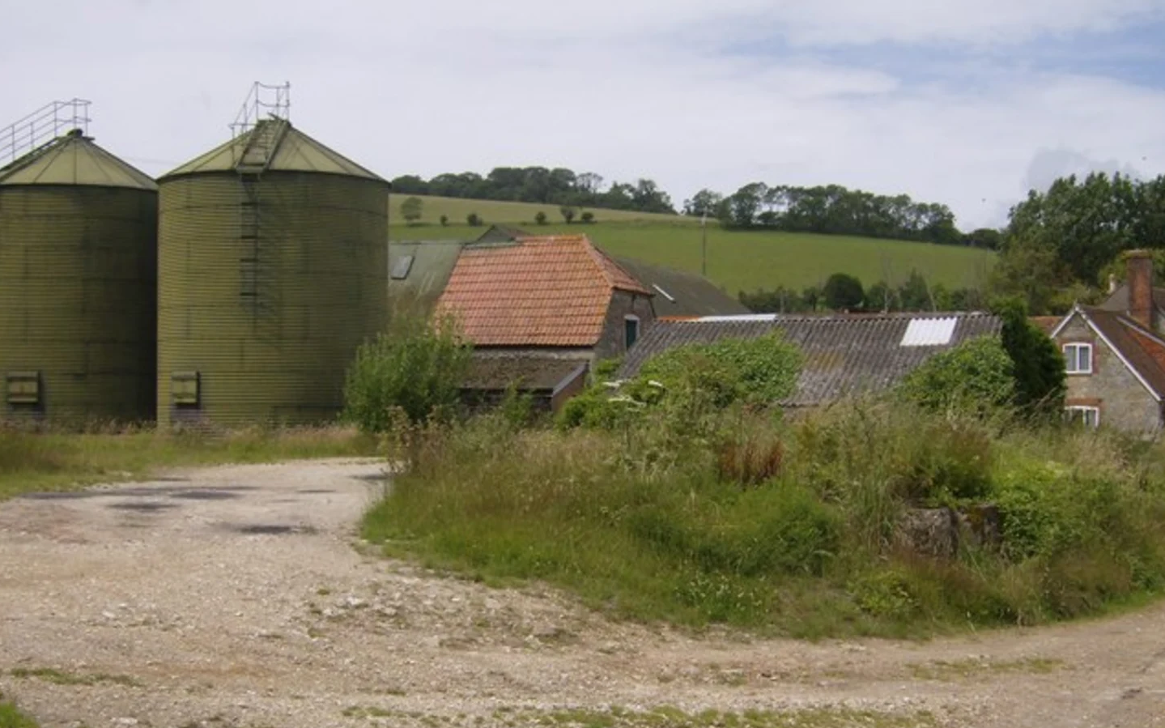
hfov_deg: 41.1
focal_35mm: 49
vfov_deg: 26.3
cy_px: 431
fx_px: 1556
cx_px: 582
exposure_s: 1/893
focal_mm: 7.7
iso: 100
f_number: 5.1
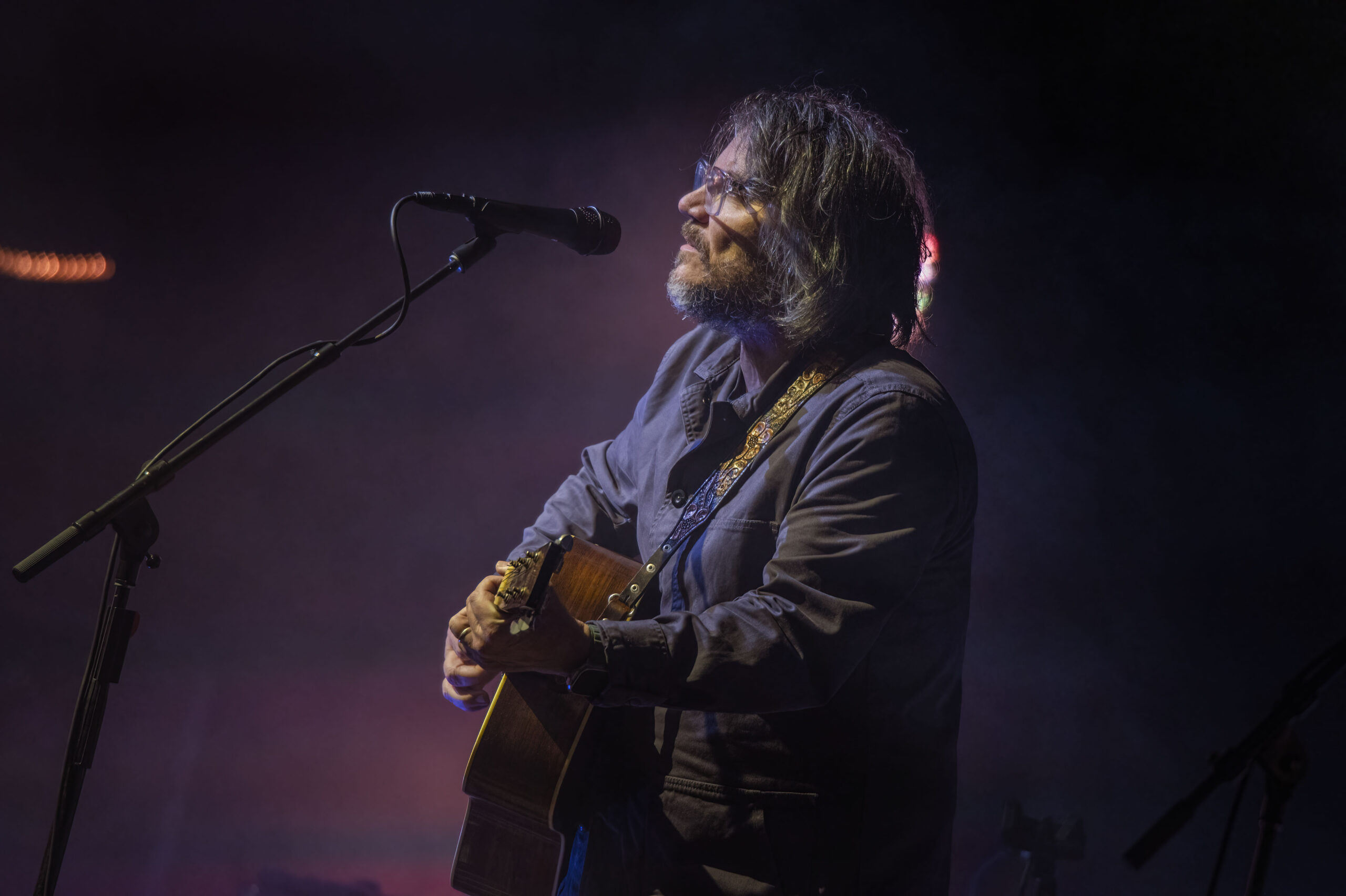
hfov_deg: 3.8
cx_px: 673
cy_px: 448
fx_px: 20549
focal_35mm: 550
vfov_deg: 2.5
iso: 3200
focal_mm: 550
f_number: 6.3
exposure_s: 1/320
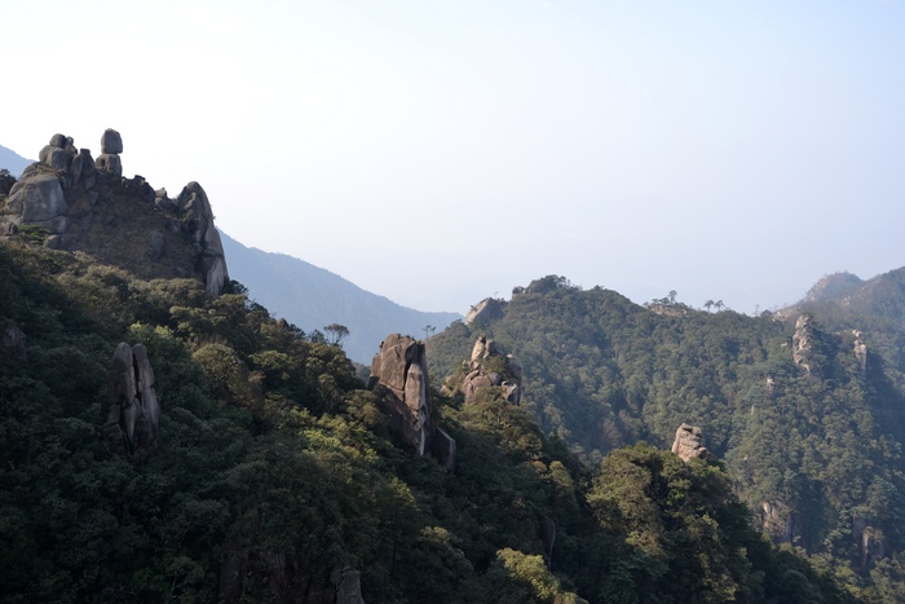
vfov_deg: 41.7
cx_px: 452
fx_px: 792
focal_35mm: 32
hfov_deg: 59.5
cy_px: 302
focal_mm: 21
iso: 100
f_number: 6.3
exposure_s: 1/160
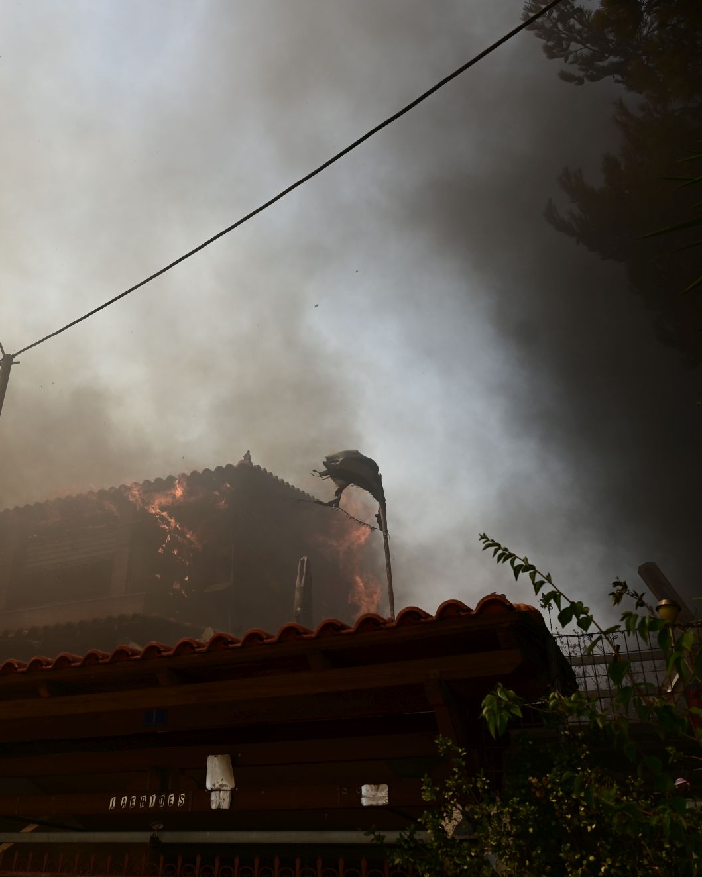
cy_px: 440
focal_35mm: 34
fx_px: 883
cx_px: 202
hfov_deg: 42.4
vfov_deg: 52.8
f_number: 4
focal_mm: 24
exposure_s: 1/500
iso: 100
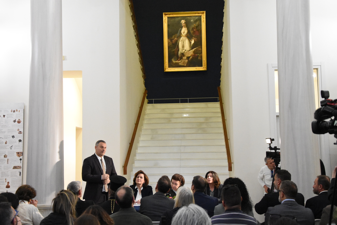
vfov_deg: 29.9
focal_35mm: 45
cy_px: 112
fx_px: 421
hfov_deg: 43.6
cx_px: 168
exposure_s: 1/60
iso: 8000
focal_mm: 30
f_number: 5.6
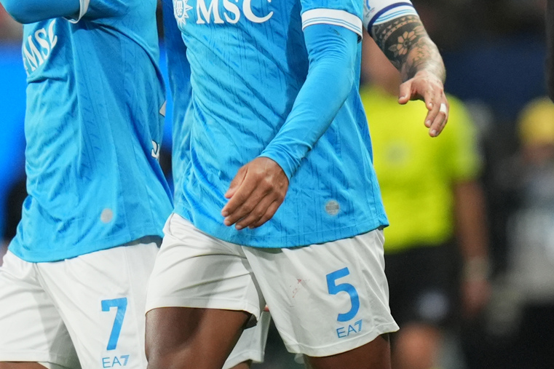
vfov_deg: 1.9
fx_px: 11323
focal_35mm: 736
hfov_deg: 2.8
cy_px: 37
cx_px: 224
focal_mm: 400
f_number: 3.2
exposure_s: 1/1600
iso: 2000
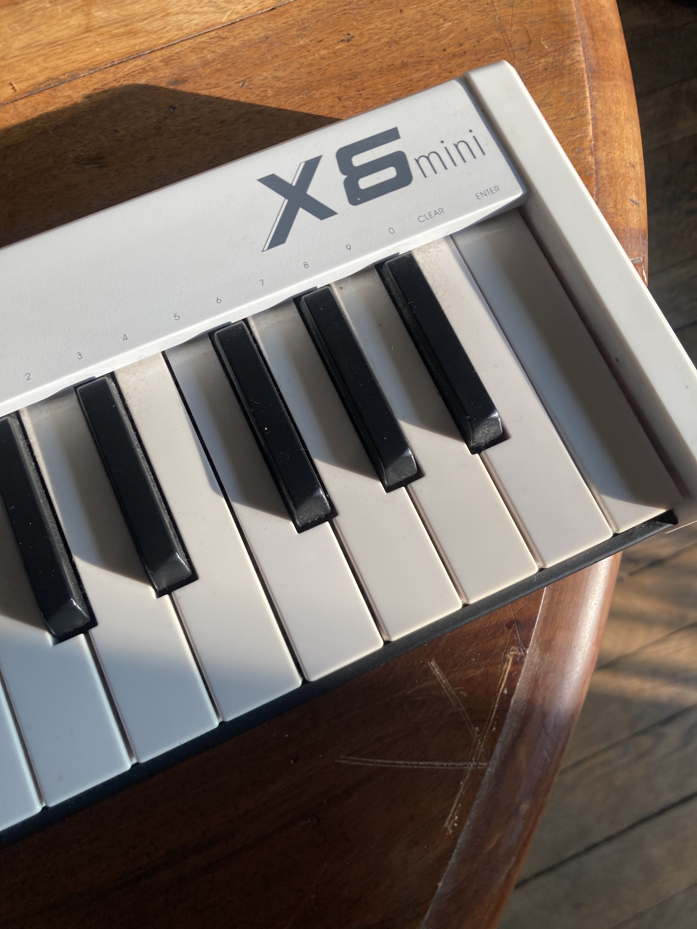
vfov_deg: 63.4
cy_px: 464
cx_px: 348
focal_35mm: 28
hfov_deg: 49.7
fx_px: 752
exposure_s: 1/190
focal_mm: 3.99
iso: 20
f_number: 1.8
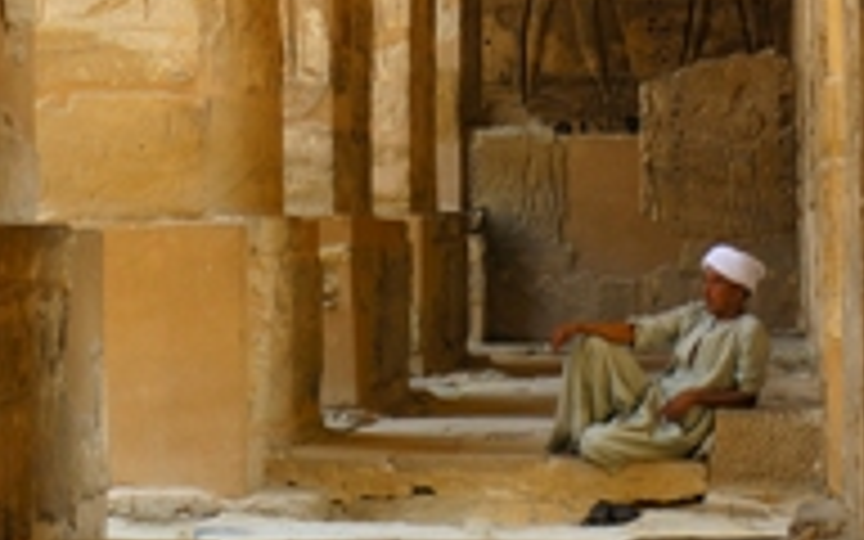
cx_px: 349
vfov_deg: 7.2
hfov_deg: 11.8
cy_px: -432
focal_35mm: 178
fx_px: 4191
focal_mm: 50
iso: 100
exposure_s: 1/60
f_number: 5.6
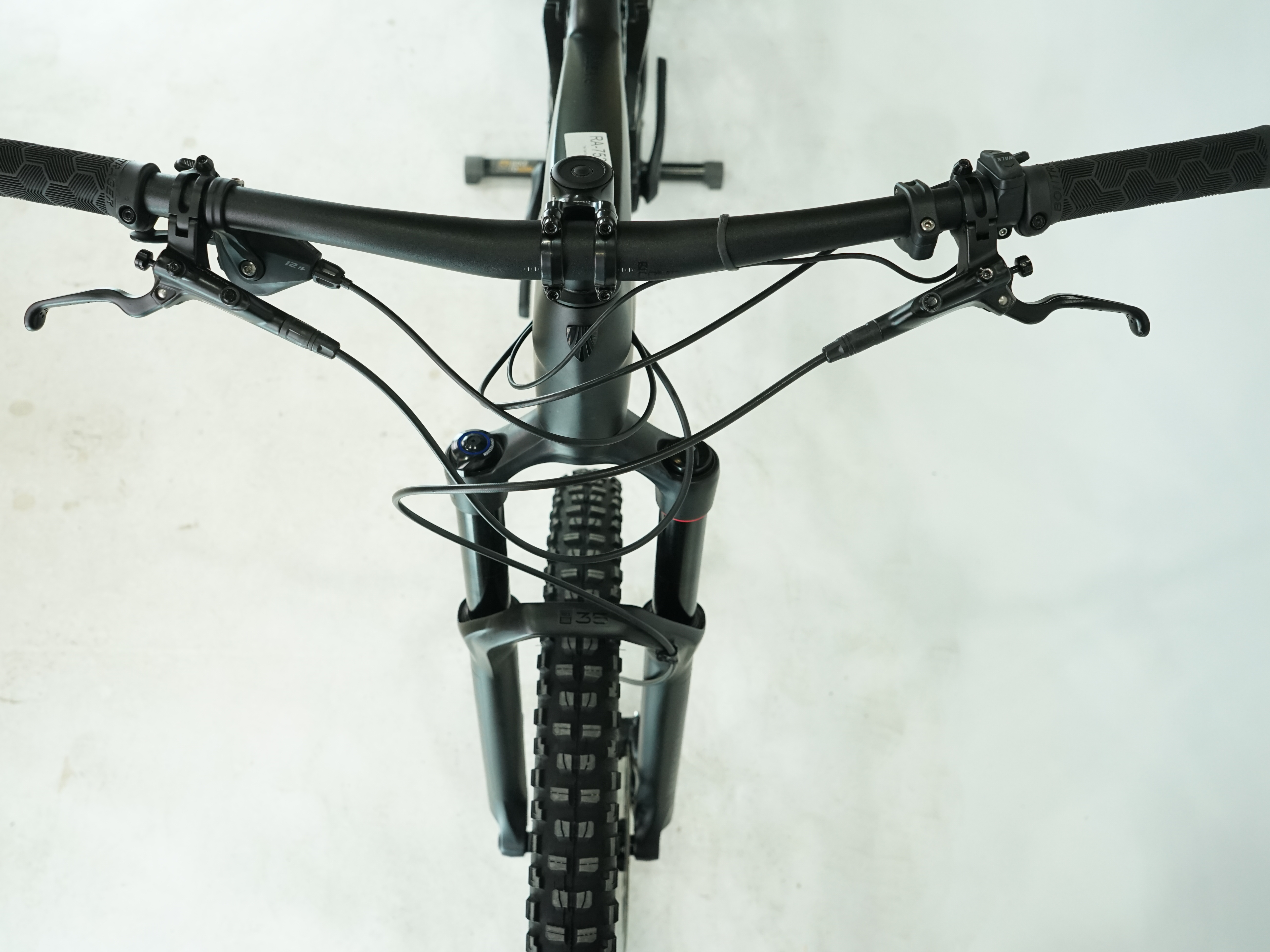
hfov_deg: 58.3
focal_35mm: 31
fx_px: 1137
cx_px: 592
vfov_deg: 45.4
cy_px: 474
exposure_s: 1/200
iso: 1600
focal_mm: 28
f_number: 5.6
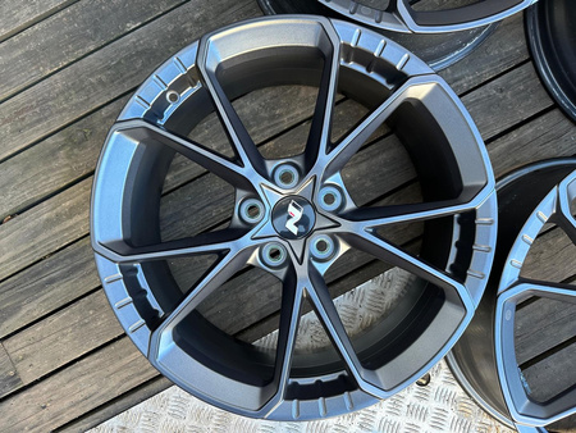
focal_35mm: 24
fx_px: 400
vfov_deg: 56.9
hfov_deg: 71.6
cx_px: 288
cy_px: 216
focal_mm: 6.86
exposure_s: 1/121
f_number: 1.78
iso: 160
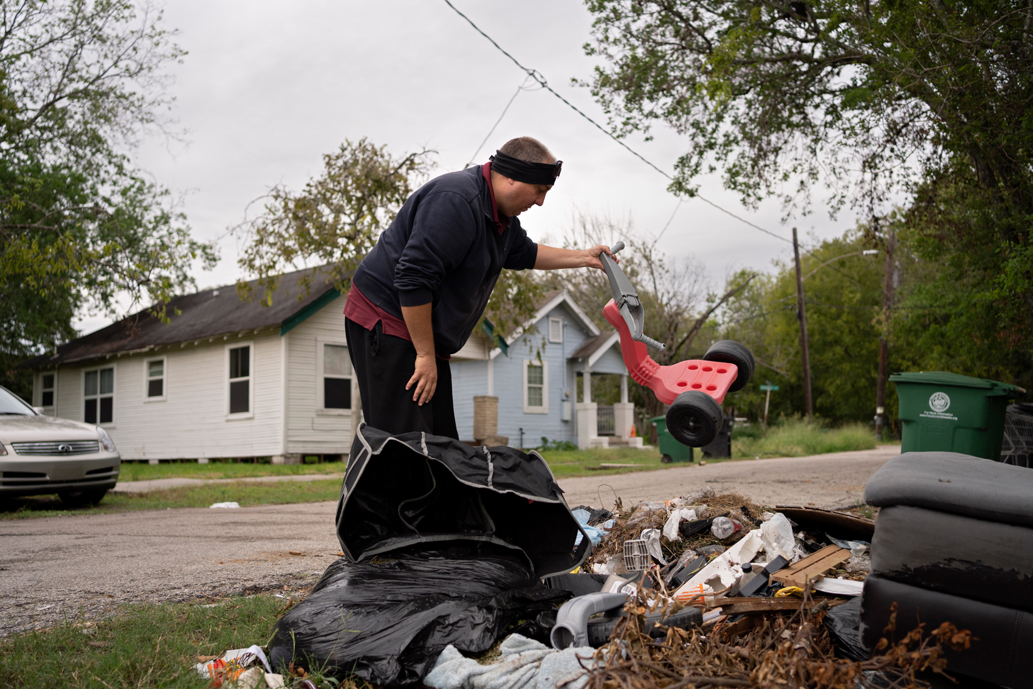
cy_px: 344
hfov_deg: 54.4
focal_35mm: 35
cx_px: 516
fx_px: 1004
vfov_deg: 37.8
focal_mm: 35
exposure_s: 1/2000
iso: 500
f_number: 3.2
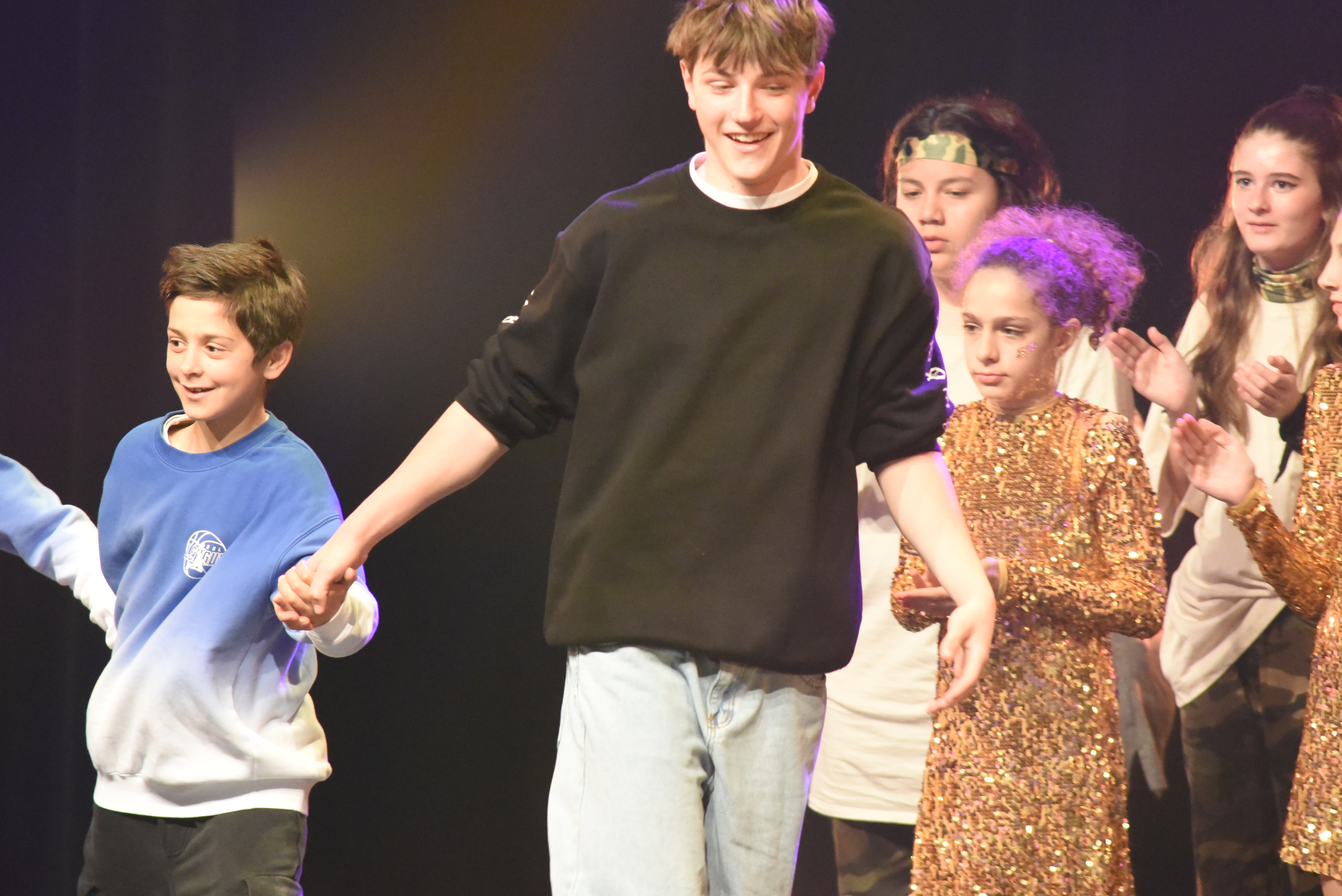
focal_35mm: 366
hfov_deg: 5.6
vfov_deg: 3.8
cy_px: 410
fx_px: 13649
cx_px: 652
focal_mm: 300
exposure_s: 1/320
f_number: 6.3
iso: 10000
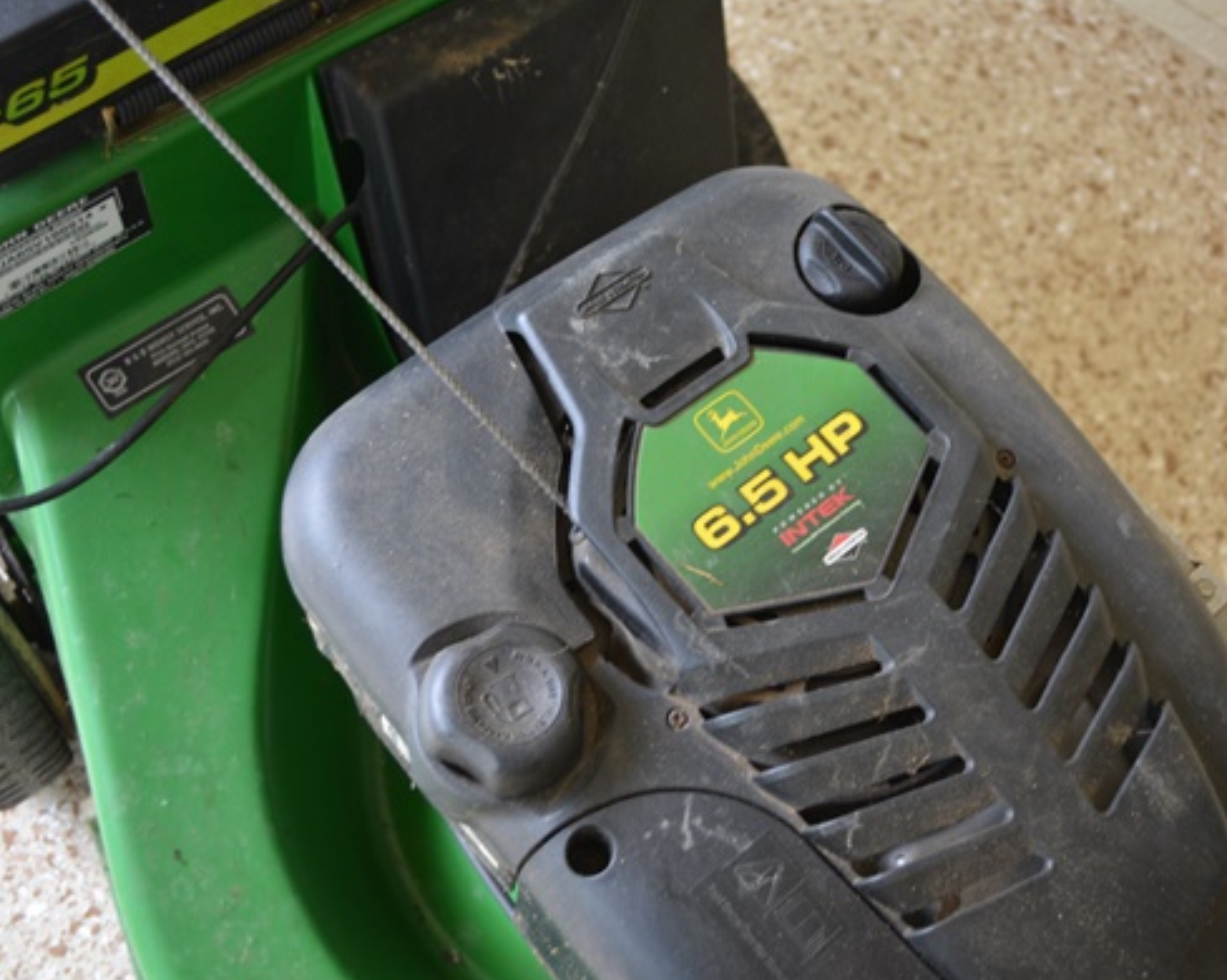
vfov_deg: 33.4
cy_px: 485
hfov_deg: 41.0
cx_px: 744
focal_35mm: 45
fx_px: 1633
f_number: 4.2
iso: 400
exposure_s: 1/60
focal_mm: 26
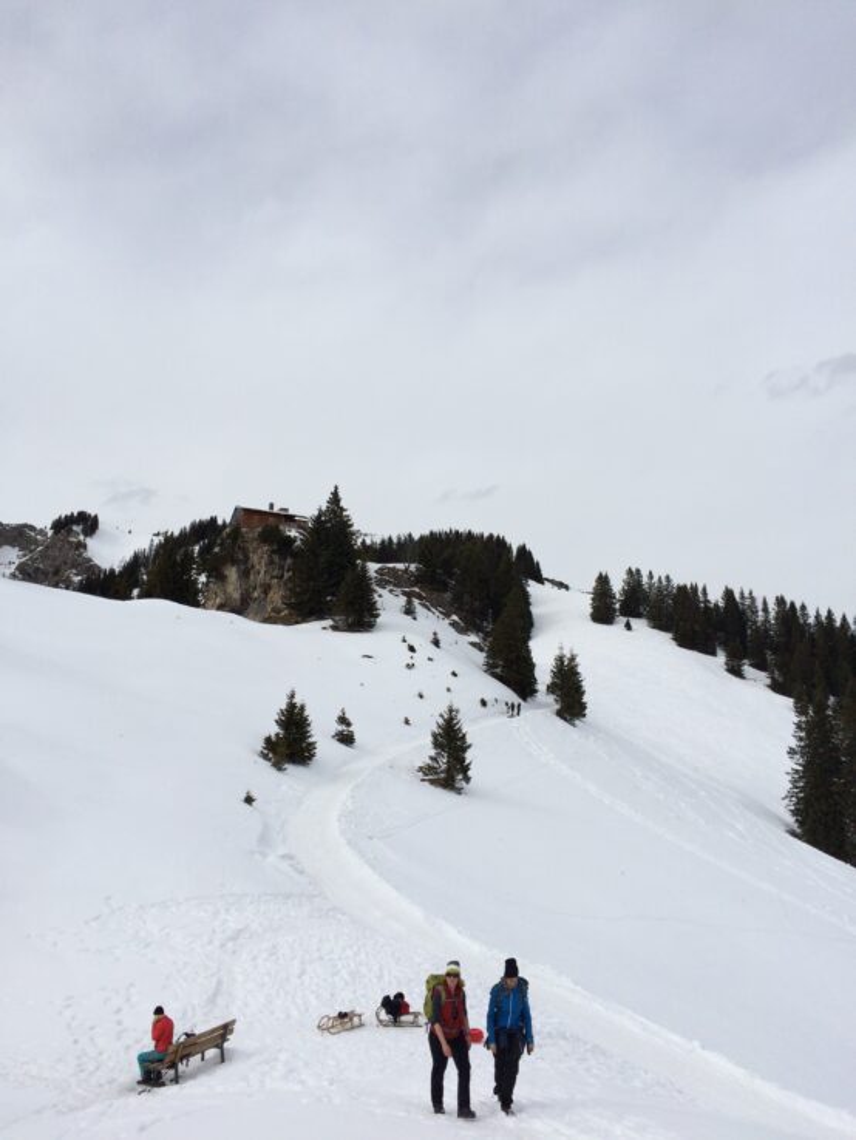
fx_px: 956
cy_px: 570
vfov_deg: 61.6
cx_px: 428
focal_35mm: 29
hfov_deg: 48.3
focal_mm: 4.15
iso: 32
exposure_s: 1/5128
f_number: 2.2
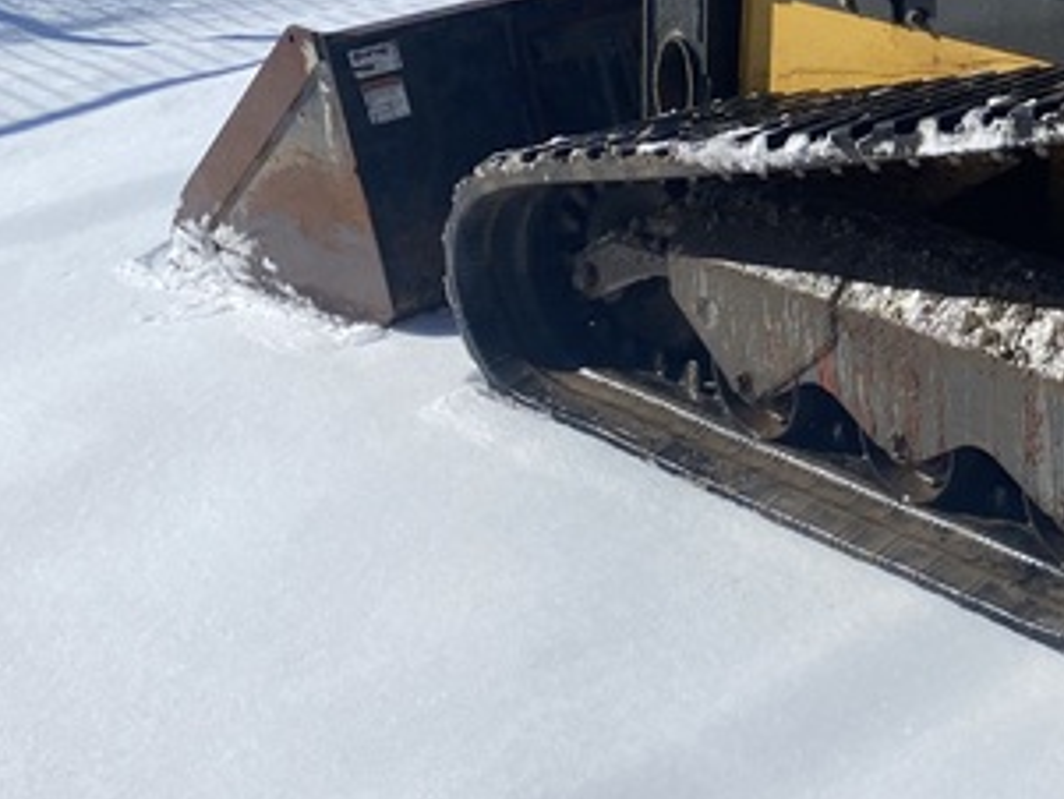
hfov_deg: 24.6
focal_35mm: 69
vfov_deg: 20.5
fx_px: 2122
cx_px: 1375
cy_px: -28
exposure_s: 1/4608
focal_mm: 4.25
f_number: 1.8
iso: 32
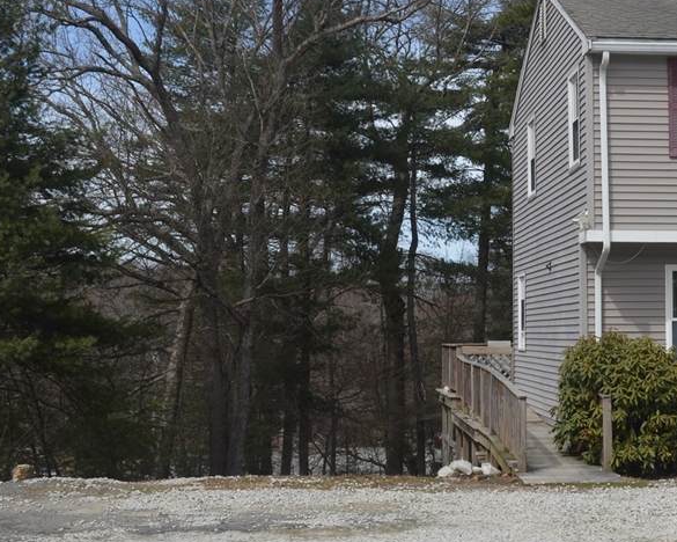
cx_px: 491
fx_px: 1383
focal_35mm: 69
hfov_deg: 27.2
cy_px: 219
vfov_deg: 22.1
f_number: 7.1
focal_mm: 28
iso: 100
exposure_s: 1/200
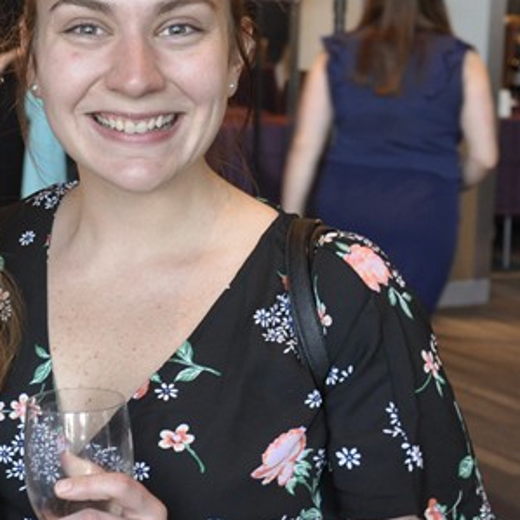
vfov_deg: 16.4
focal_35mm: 106
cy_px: 270
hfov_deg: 15.8
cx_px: -71
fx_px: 1809
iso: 400
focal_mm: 25
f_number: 5
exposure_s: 1/15
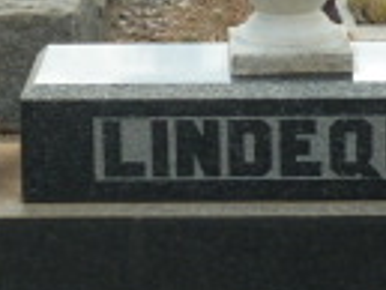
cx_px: 224
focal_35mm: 198
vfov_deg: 7.5
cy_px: -51
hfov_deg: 10.0
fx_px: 2210
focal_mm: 6.5
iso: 80
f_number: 4
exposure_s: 1/160
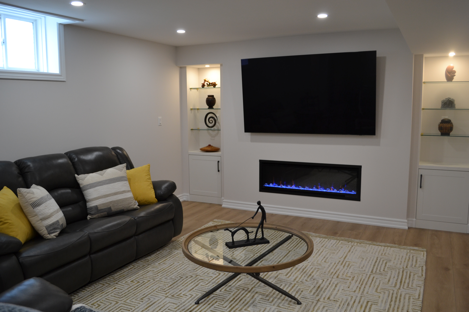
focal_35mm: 30
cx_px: 234
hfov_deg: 61.9
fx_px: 391
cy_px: 156
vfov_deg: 43.6
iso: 400
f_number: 4
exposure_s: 1/60
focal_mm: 20
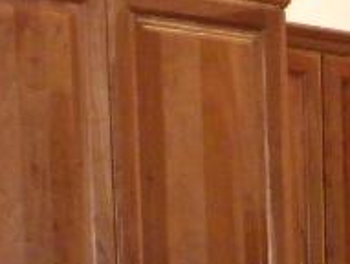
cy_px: 629
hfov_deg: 9.8
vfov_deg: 7.1
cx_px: 409
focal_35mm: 198
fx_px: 2006
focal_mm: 6.6
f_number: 3.5
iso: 400
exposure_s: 1/30
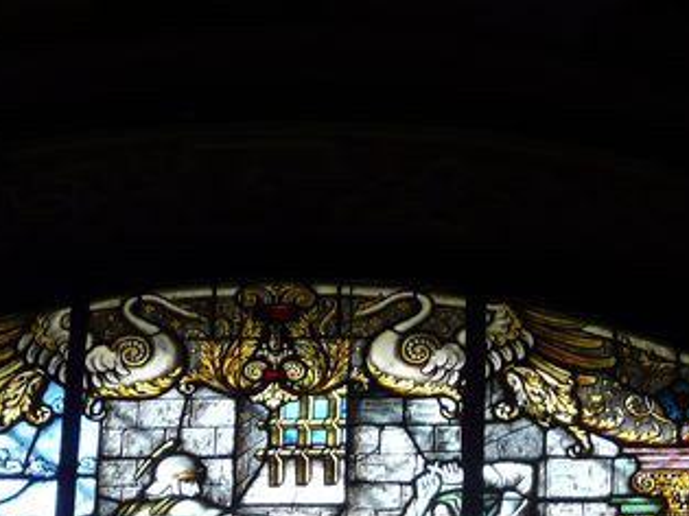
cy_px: 619
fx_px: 4099
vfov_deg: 7.2
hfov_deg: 9.6
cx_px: 265
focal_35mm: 206
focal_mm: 13.3
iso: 100
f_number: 3.2
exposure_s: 1/50
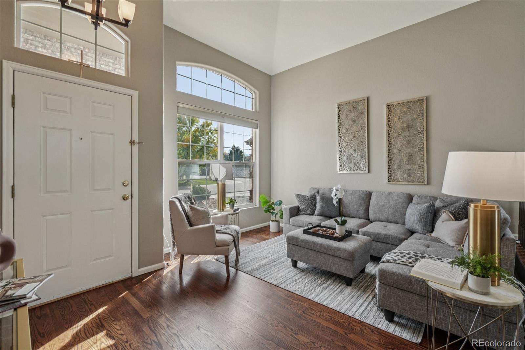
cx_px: 262
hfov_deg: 100.4
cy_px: 175
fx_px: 219
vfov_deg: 77.3
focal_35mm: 15
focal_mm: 10
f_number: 8
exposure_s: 1/125
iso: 400
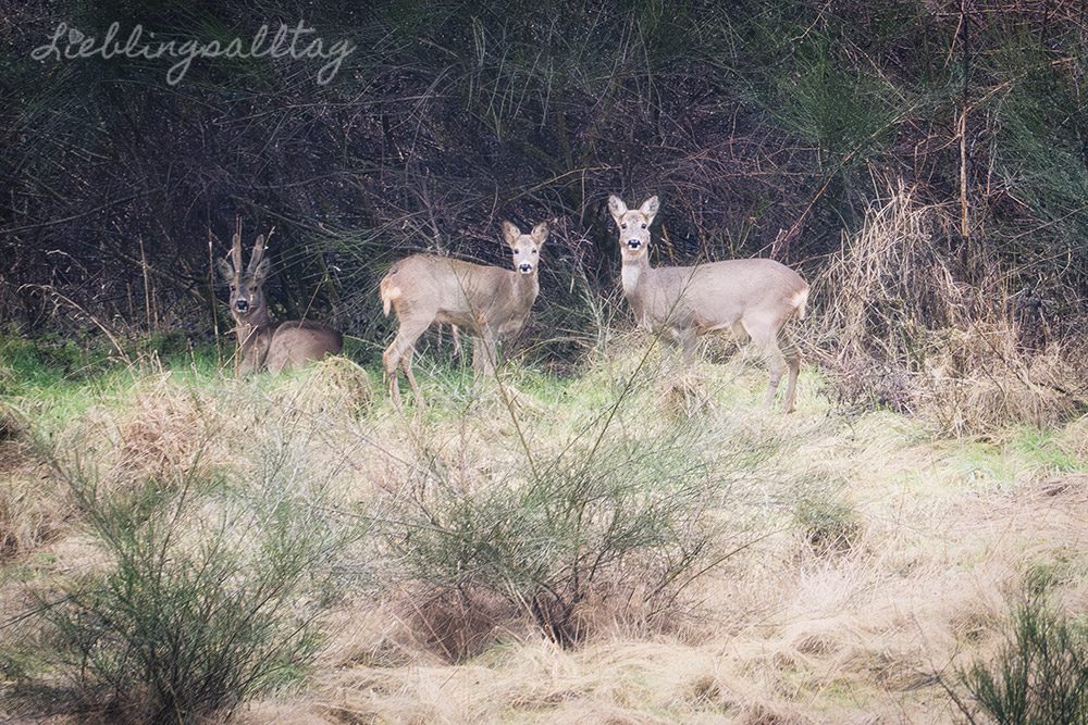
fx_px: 9067
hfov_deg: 6.9
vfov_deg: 4.6
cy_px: 362
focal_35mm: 300
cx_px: 544
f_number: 5.6
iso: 6400
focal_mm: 300
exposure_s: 1/2000
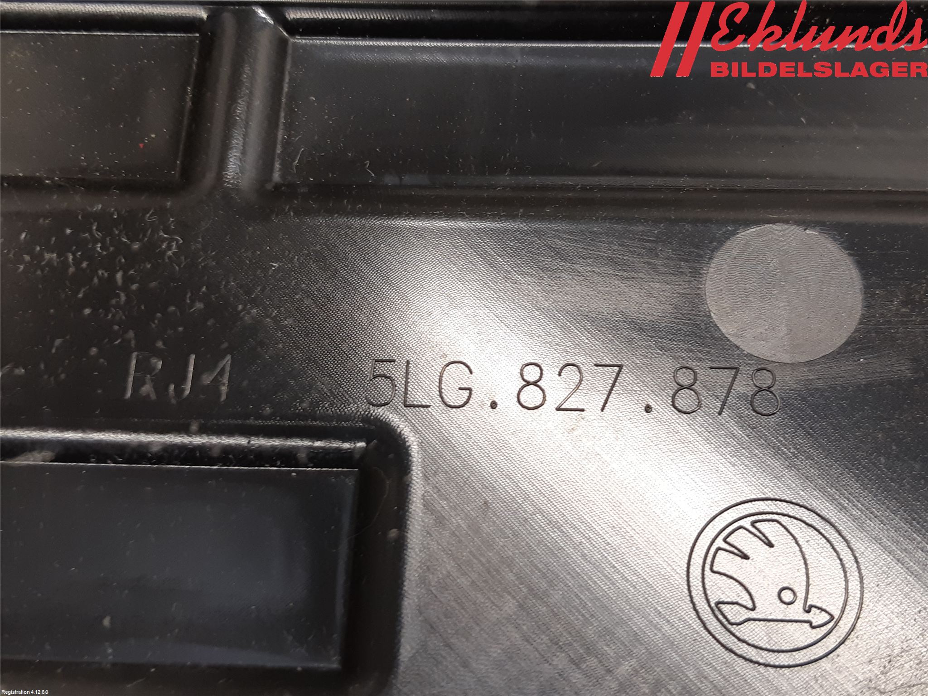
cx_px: 464
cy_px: 348
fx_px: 697
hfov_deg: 67.3
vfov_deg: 53.1
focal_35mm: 26
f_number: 1.7
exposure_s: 1/50
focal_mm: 3.93
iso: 80
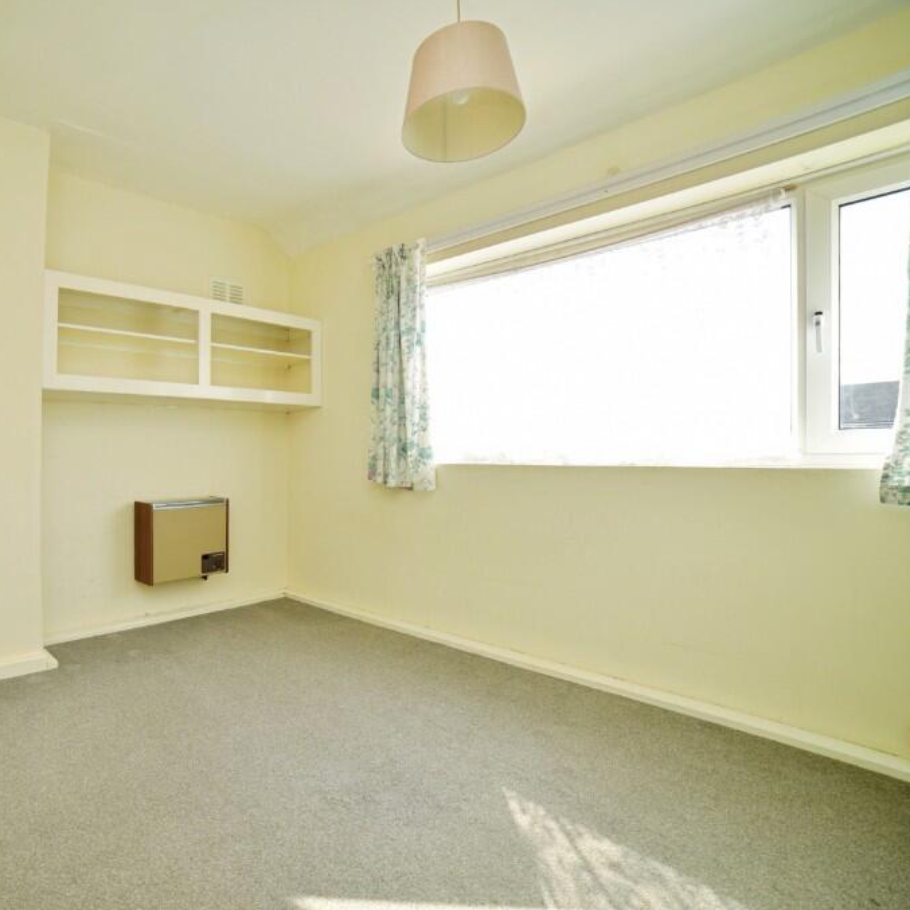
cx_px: 274
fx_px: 535
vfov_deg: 80.7
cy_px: 455
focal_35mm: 18
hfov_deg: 77.0
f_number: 8
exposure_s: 1/100
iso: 200
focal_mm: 14
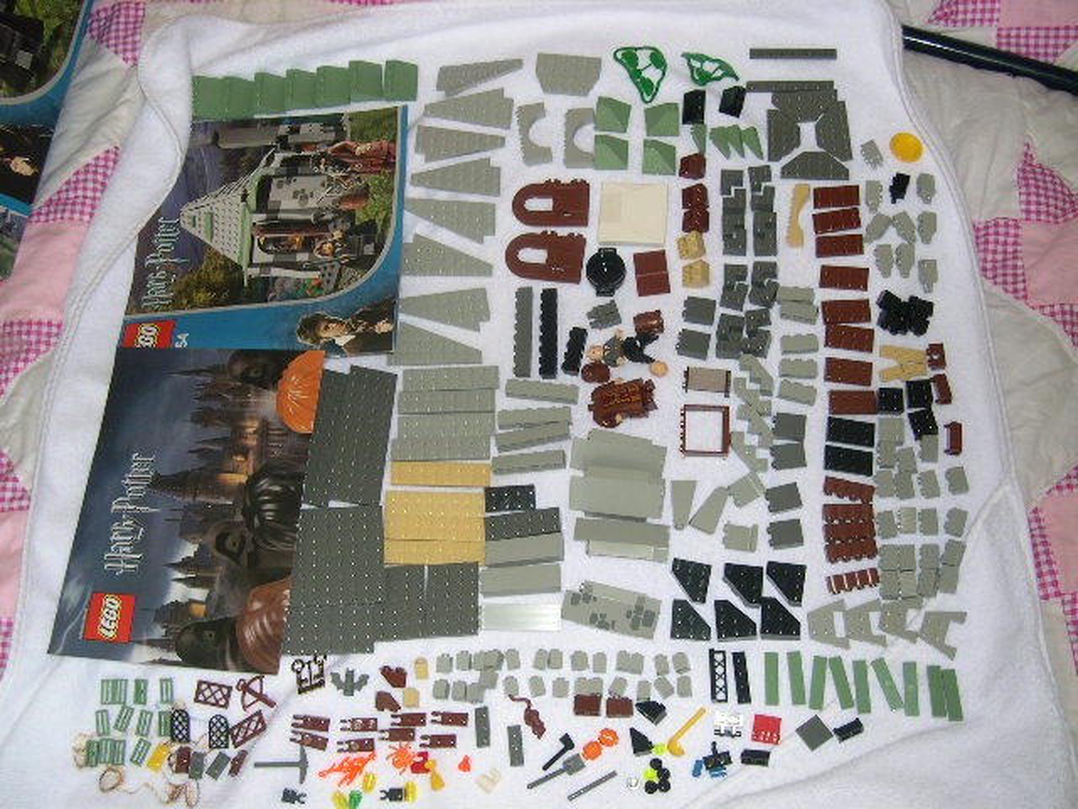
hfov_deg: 49.0
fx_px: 1183
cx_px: 539
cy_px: 404
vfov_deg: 37.7
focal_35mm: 38
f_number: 2.8
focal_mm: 8
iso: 100
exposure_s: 1/60
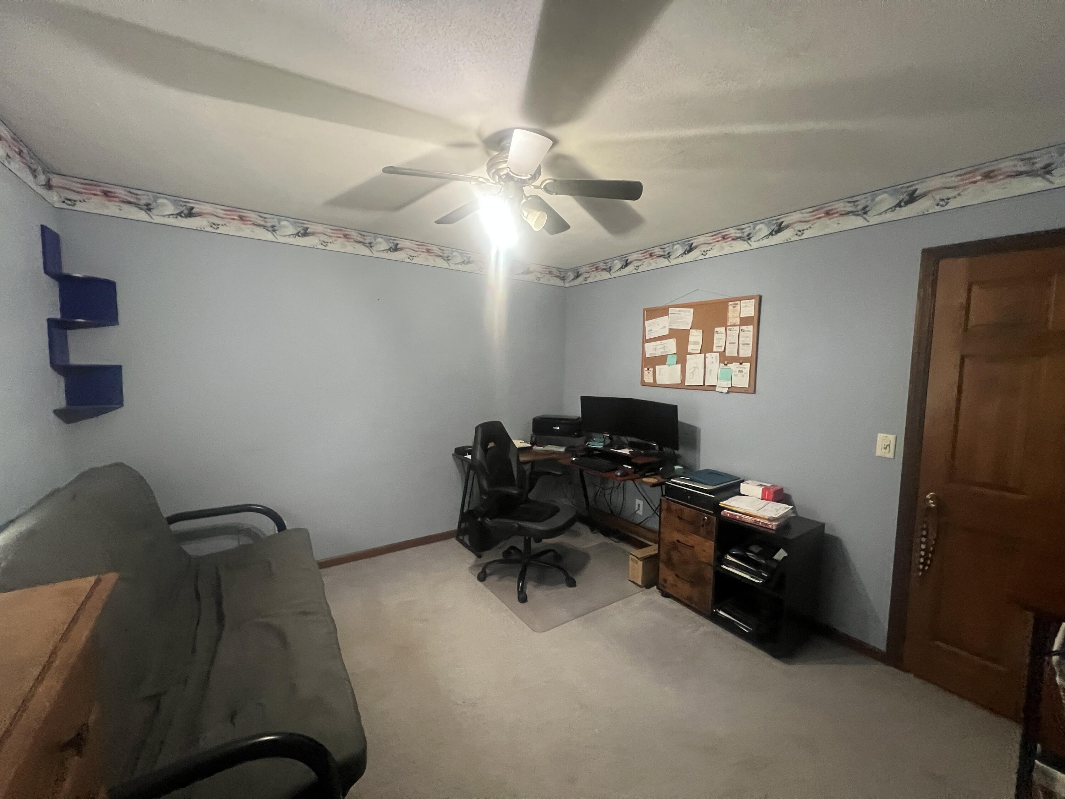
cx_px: 532
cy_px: 400
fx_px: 400
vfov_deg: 89.9
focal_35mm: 13
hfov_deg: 106.2
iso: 800
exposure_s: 1/60
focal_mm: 1.57
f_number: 1.8
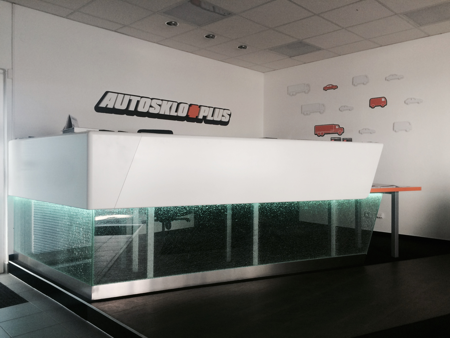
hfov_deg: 61.7
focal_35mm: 29
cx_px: 225
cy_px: 169
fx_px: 377
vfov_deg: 48.2
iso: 40
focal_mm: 4.15
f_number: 2.2
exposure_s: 1/40
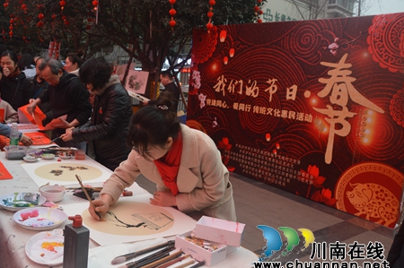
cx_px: 184
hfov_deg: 61.9
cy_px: 132
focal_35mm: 30
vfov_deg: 43.5
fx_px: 336
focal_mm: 18
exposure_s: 1/100
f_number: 5
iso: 400
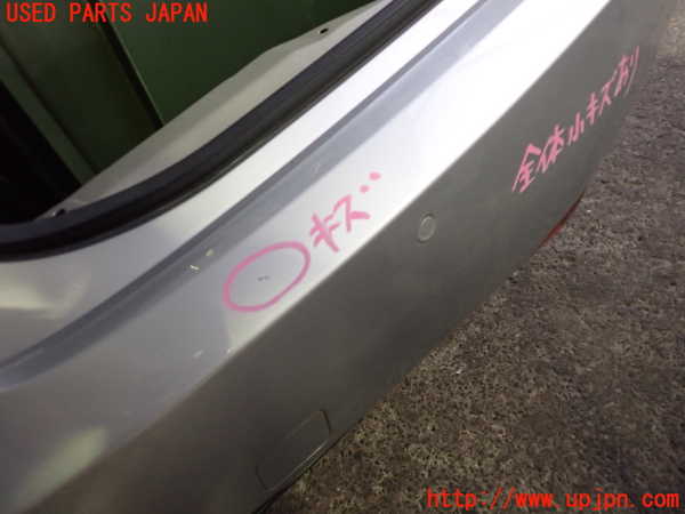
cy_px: 257
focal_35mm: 30
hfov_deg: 60.0
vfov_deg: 46.8
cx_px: 342
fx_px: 594
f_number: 2.3
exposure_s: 1/30
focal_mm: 5.4
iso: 500
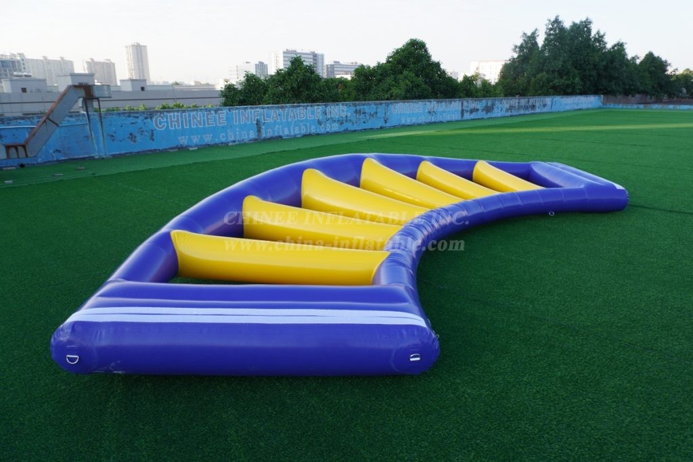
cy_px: 231
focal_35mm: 24
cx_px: 346
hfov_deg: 73.7
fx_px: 462
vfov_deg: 53.1
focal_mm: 16
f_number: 6.3
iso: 100
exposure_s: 1/100
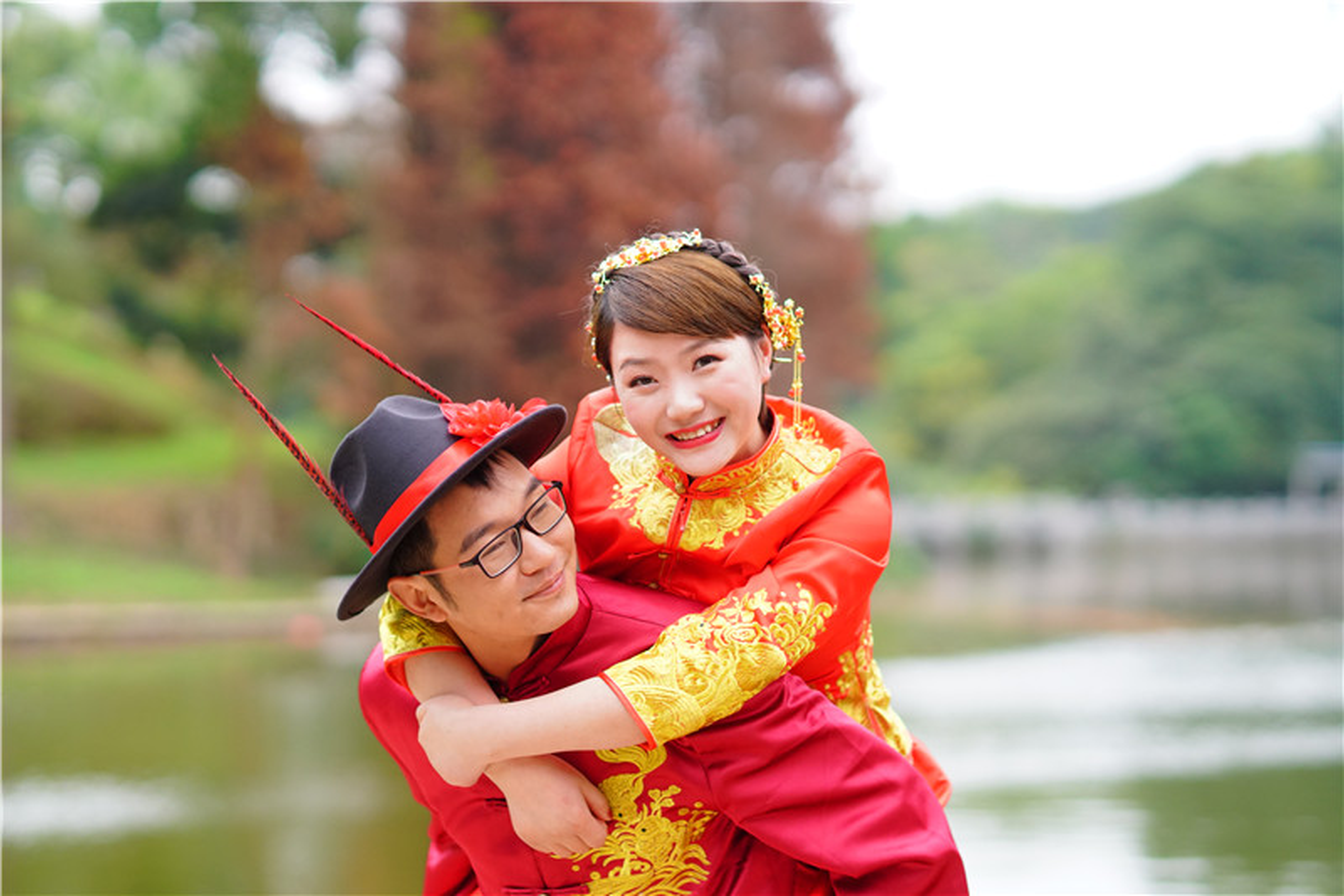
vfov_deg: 16.1
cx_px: 672
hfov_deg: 23.9
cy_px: 448
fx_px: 3172
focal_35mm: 85
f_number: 2.2
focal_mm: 85
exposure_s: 1/2500
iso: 1600
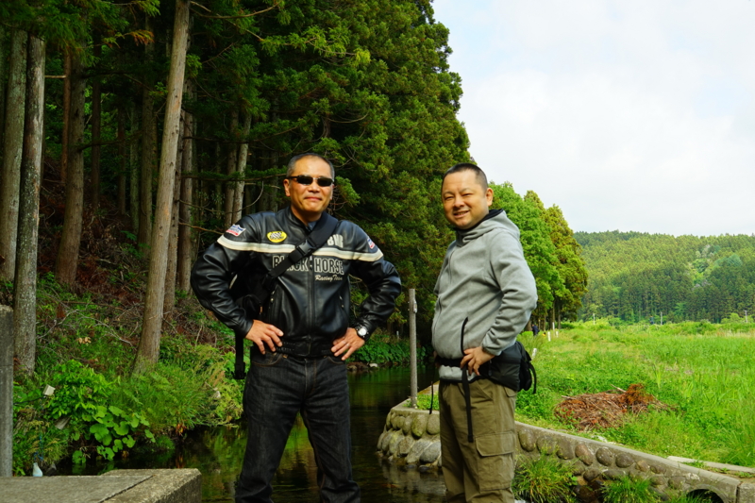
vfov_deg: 31.2
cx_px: 378
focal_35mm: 43
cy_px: 252
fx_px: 902
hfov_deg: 45.4
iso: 100
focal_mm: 29
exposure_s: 1/100
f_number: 8
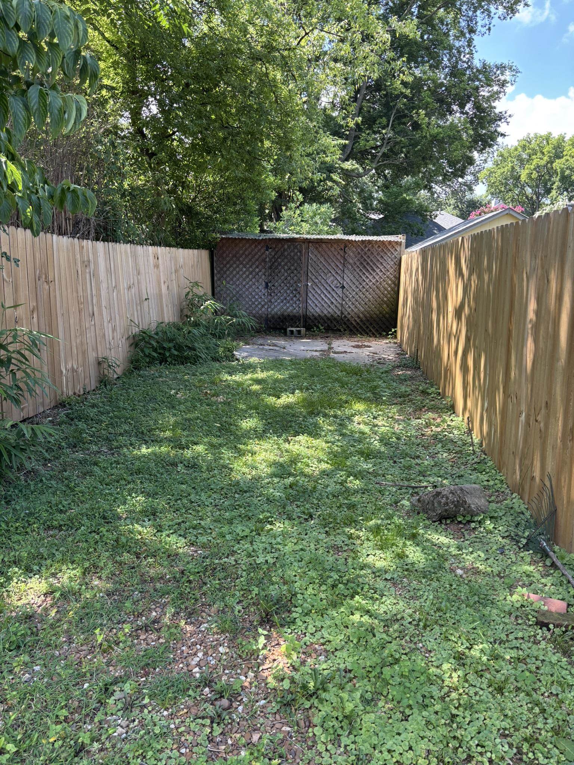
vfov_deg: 67.3
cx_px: 287
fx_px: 575
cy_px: 382
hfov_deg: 53.1
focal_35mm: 26
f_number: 1.6
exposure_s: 1/187
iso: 40
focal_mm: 5.96
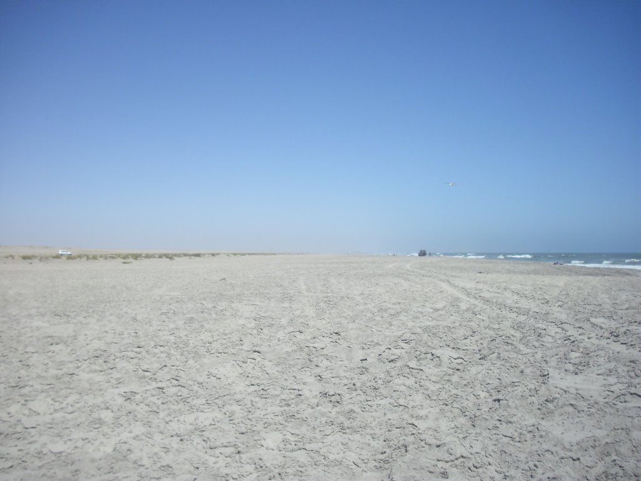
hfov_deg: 49.0
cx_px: 320
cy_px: 240
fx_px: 704
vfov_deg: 37.7
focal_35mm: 38
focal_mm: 6.2
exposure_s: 1/400
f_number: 8
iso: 100
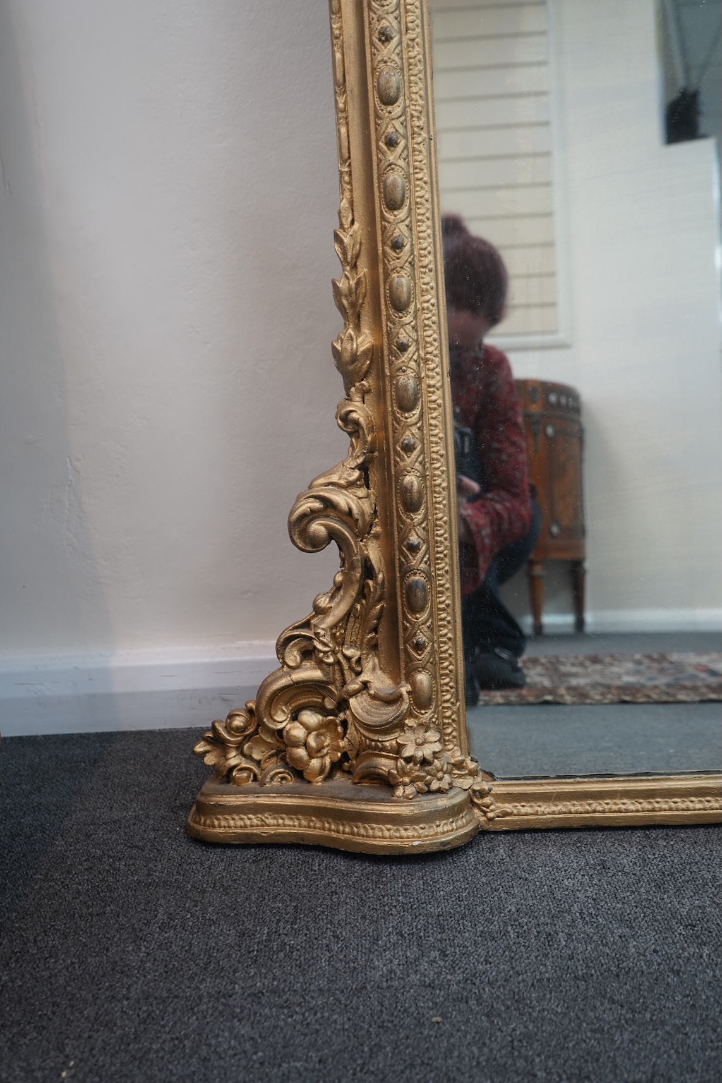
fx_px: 1023
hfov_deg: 38.9
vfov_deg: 55.8
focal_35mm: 34
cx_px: 361
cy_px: 542
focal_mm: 34
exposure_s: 1/50
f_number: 5.6
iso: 800
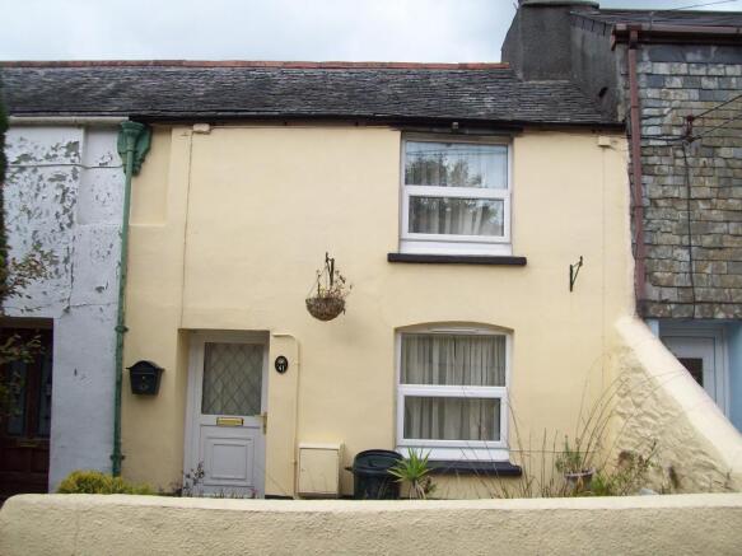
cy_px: 278
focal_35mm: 36
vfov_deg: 39.6
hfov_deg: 51.4
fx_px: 772
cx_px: 371
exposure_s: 1/429
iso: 80
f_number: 2.7
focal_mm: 6
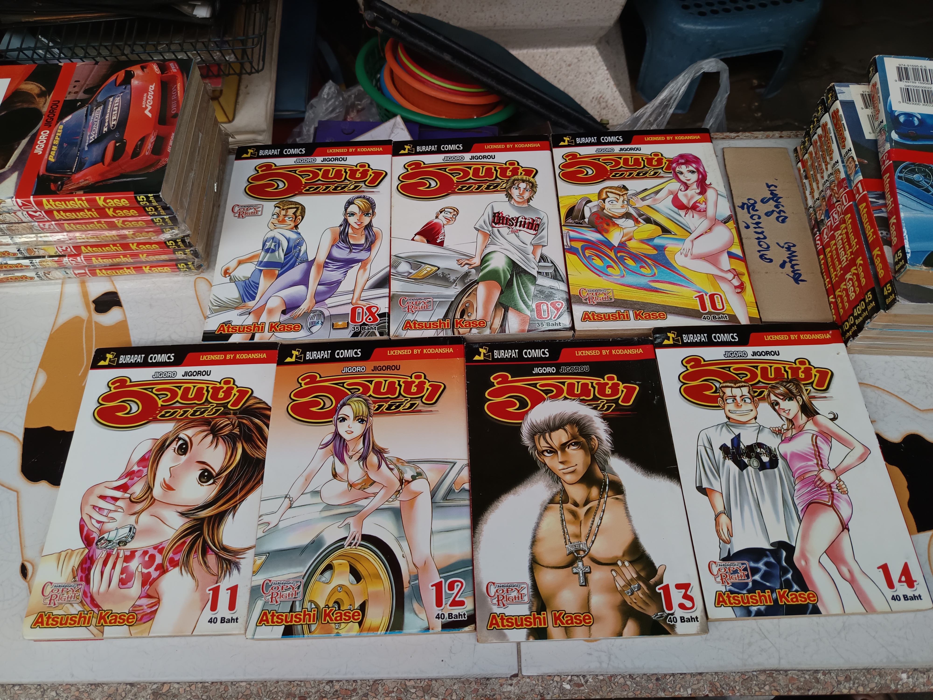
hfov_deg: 71.6
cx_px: 466
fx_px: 647
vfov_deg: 56.8
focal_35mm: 24
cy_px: 350
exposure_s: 1/50
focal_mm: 5.31
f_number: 1.7
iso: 215
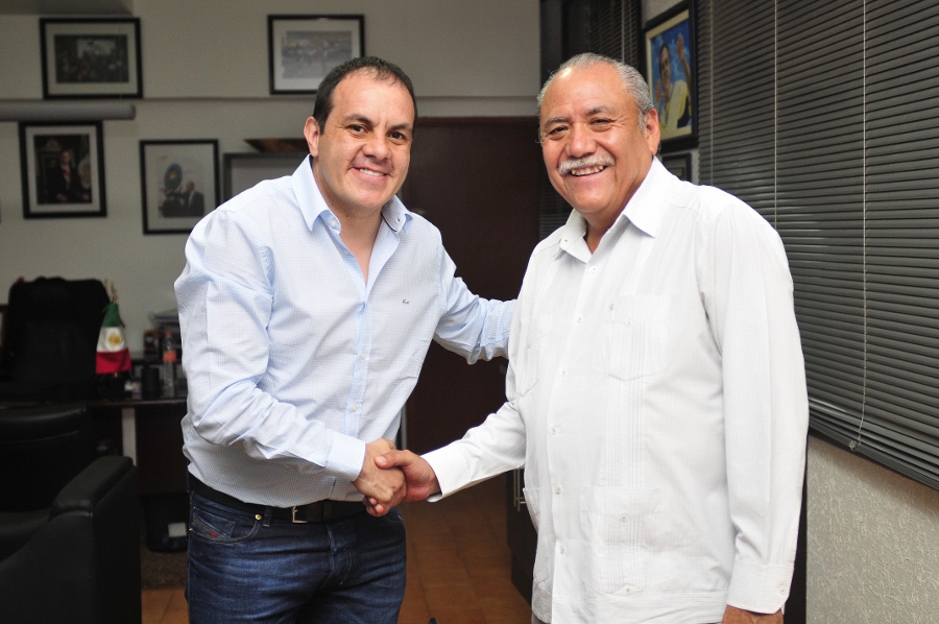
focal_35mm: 48
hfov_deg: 41.2
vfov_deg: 28.0
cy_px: 312
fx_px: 1251
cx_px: 470
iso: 500
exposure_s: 1/180
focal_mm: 32
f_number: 2.8
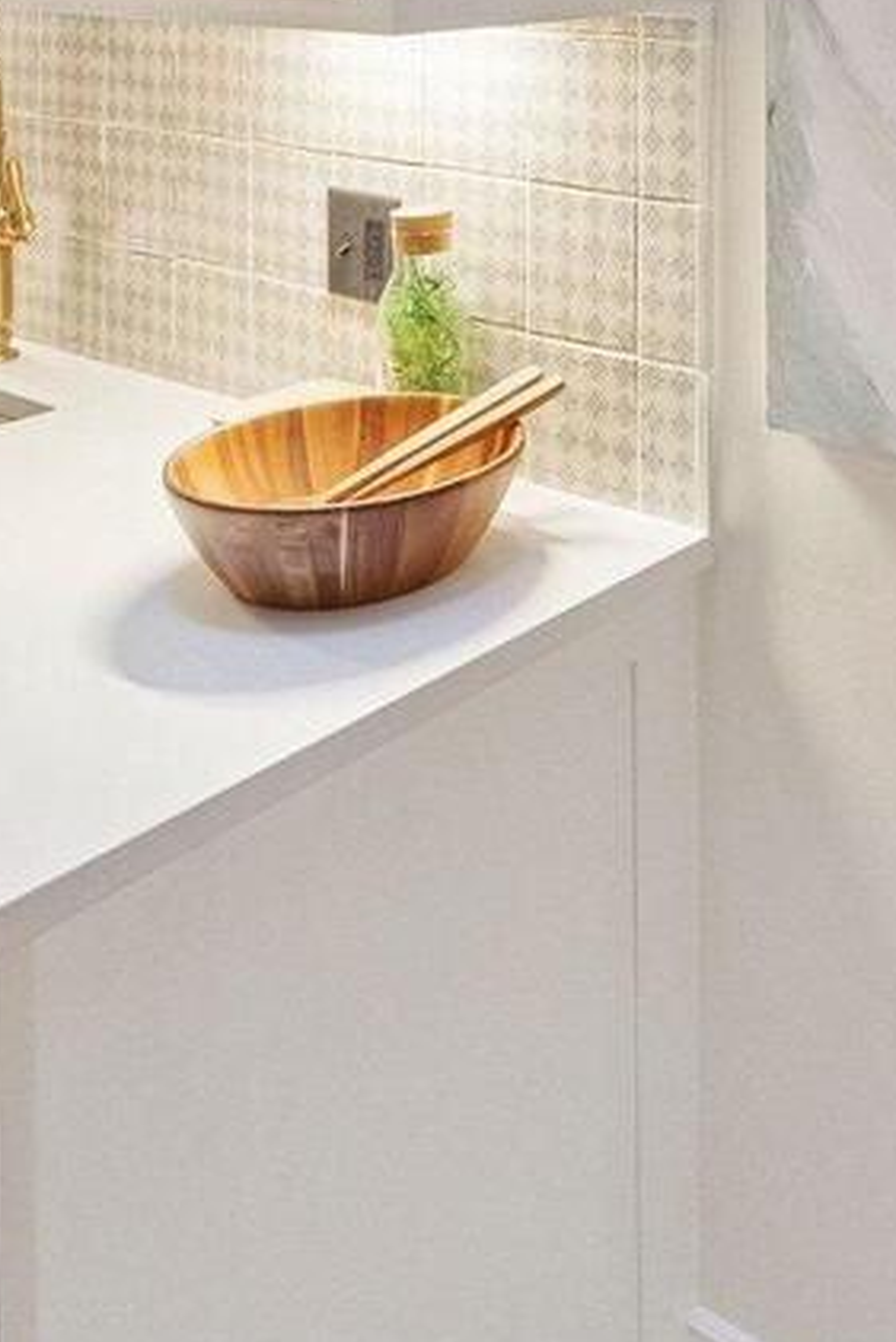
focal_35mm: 41
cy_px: 41
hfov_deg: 29.9
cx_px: 945
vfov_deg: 41.9
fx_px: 1529
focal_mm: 16
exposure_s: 1/160
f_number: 5.6
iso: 8000
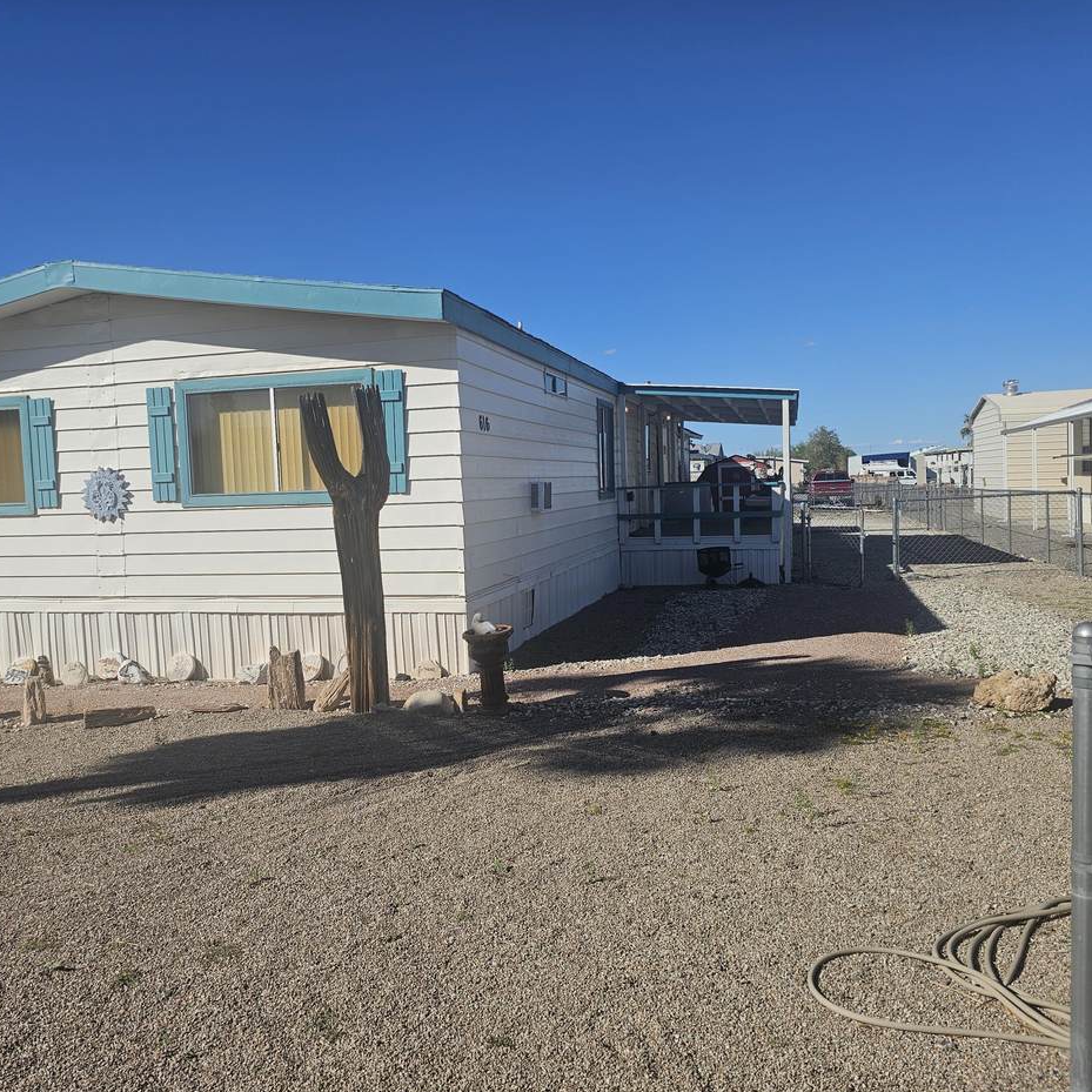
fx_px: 999
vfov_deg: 57.3
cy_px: 538
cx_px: 475
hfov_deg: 57.1
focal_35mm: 28
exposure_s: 1/1484
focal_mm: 6.3
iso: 10
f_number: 1.7
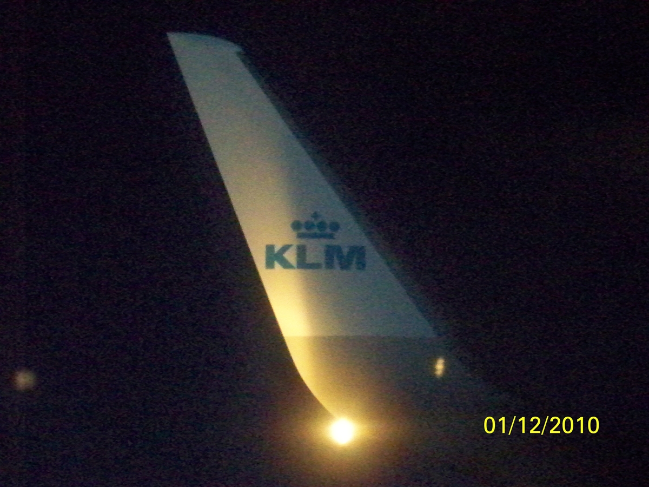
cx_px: 324
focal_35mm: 124
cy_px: 244
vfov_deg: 12.0
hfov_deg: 15.9
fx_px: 2325
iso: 3200
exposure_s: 1/30
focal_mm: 21.1
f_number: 3.2
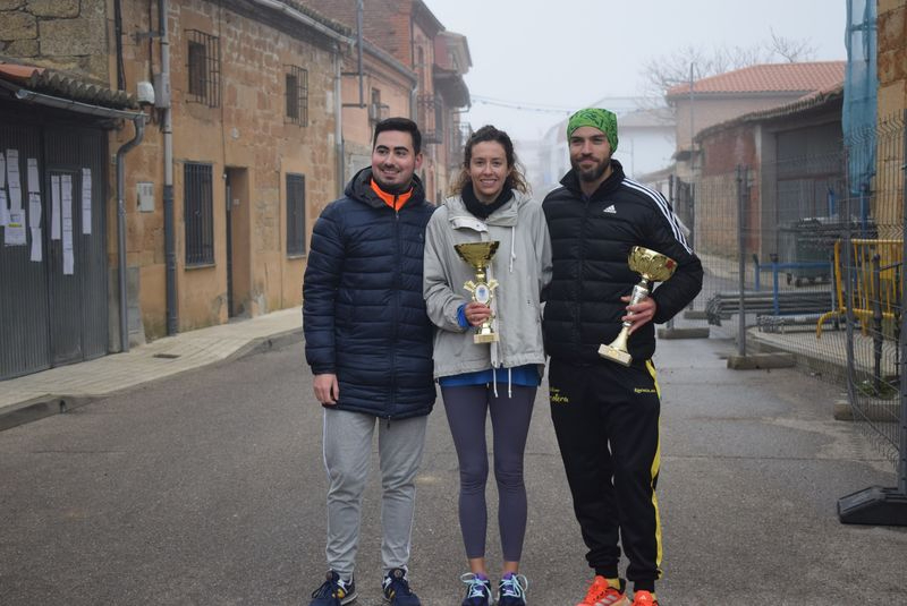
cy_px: 303
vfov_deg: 23.8
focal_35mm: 57
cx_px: 454
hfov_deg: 35.0
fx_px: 1437
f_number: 4.8
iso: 800
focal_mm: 38
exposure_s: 1/1000
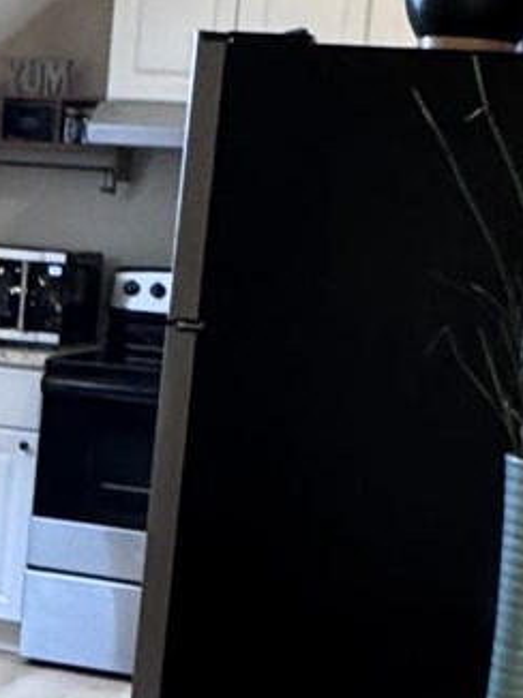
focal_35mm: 99
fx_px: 1997
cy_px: 614
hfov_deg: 14.6
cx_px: -24
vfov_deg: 19.5
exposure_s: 1/60
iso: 200
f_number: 2.2
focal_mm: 2.22
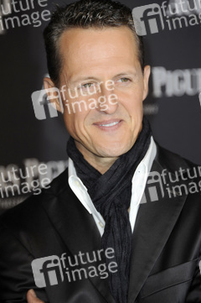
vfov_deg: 7.4
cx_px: 99
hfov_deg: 5.0
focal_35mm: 277
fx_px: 2324
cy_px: 142
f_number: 6.3
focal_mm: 250
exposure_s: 1/160
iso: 400
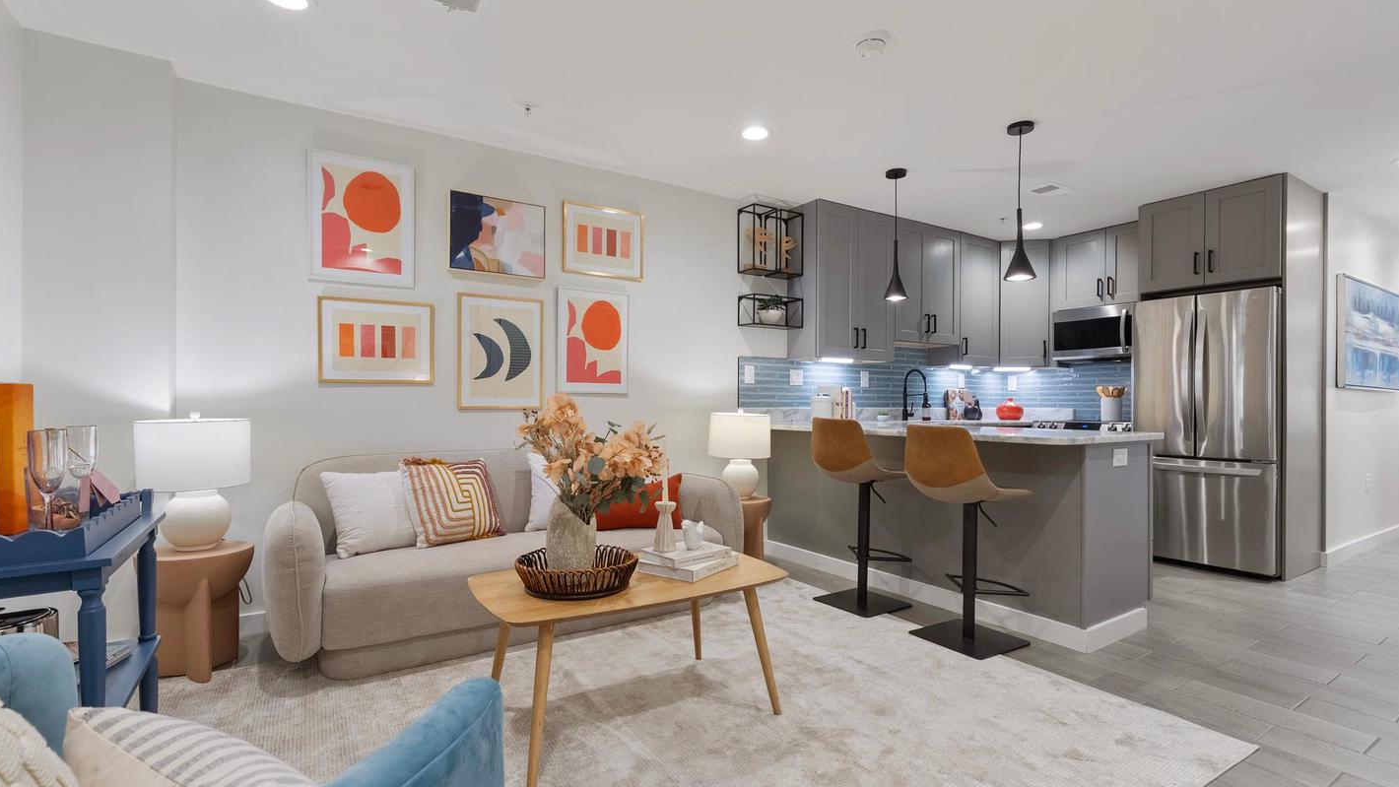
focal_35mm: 17
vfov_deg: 63.9
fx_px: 631
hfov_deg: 95.9
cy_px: 409
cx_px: 704
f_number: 8
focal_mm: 16
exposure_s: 1.3
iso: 200
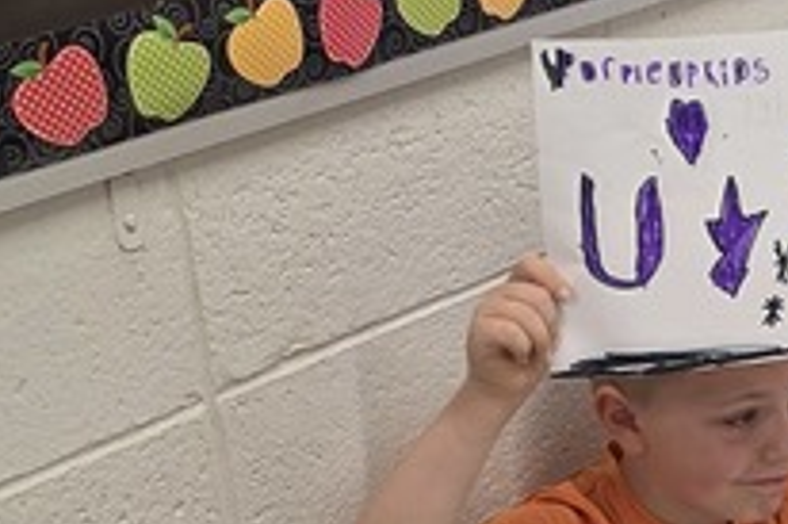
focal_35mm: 93
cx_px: 1014
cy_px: 470
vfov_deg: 14.5
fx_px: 2034
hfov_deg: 20.2
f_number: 1.7
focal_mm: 6.3
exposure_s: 1/120
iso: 200
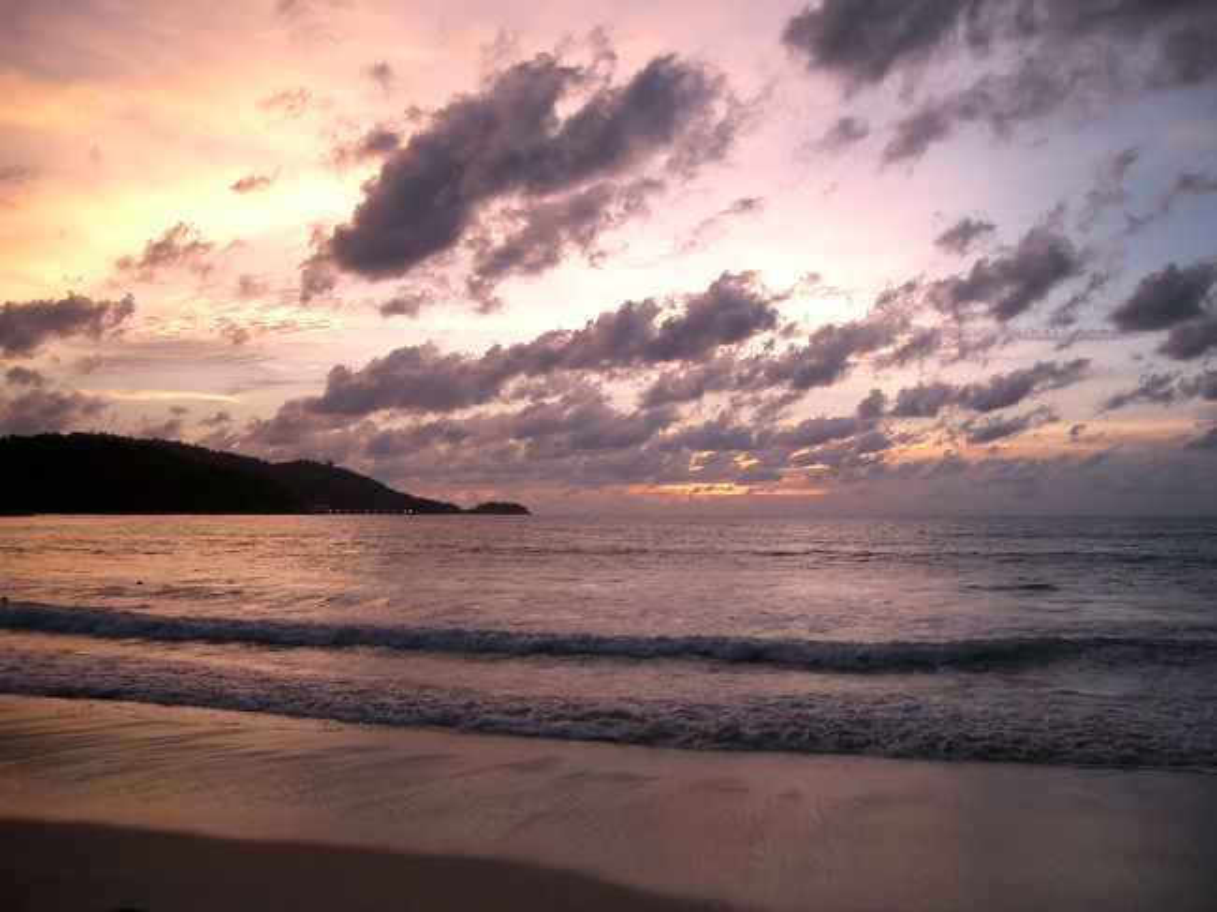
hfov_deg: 52.6
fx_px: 1230
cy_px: 456
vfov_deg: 40.7
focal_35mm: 35
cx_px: 608
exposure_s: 1/100
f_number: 2.6
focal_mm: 5.8
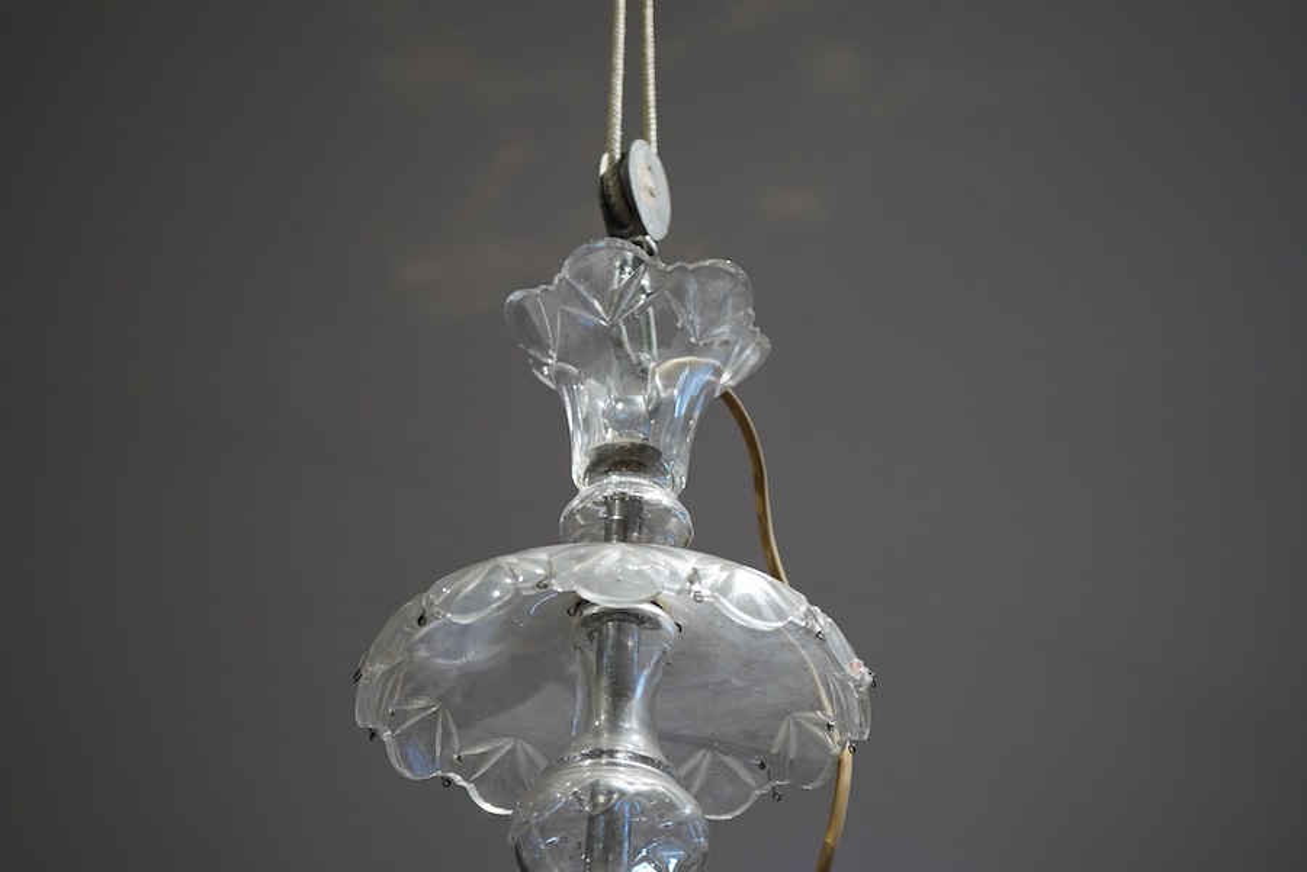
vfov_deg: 29.9
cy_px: 436
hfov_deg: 43.6
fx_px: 1634
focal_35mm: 45
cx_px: 654
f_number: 3.5
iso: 1250
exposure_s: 1/125
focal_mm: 30
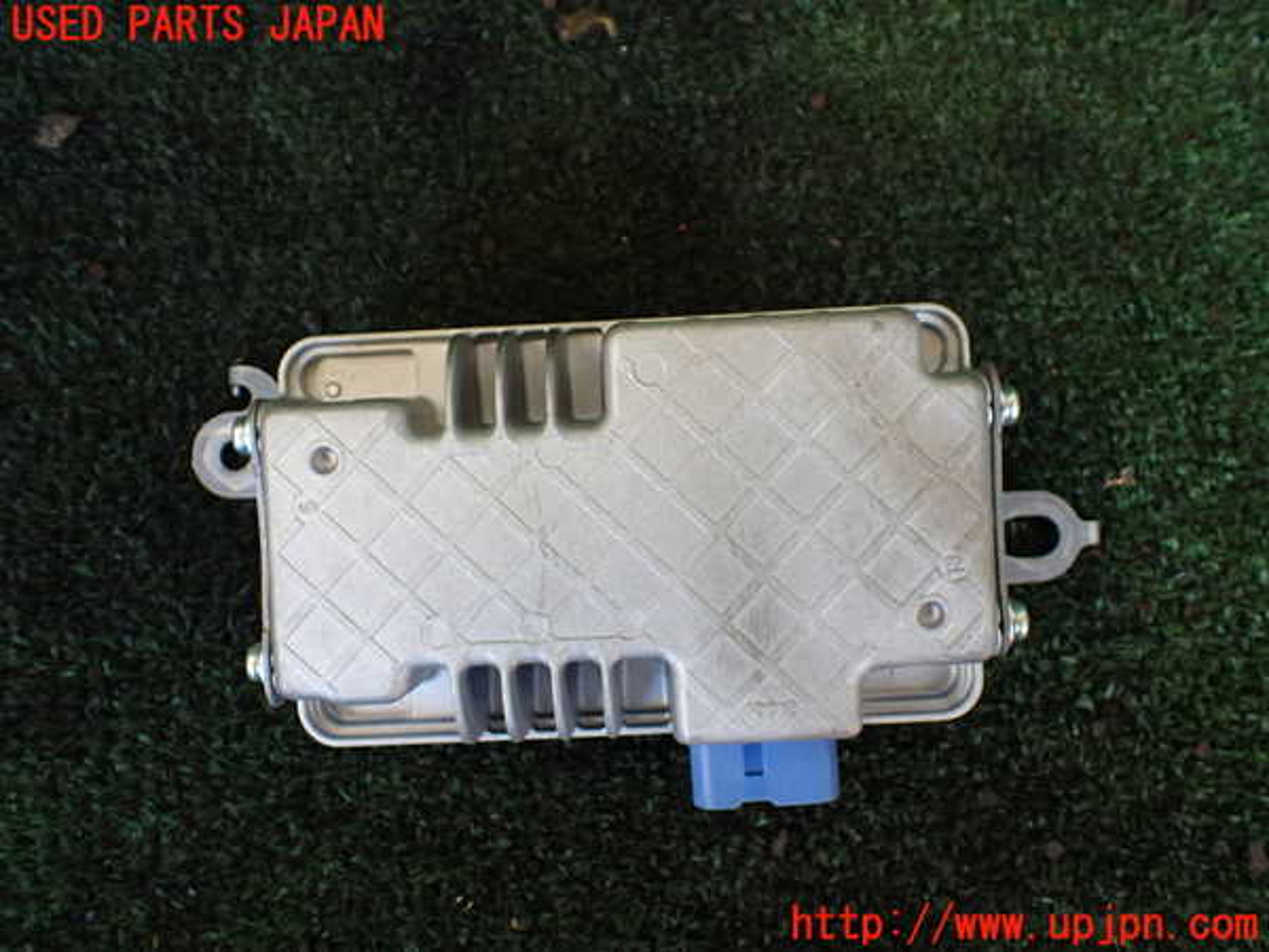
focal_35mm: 30
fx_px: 1100
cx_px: 634
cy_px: 476
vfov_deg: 46.8
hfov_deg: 60.0
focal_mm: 5.4
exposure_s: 1/125
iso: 400
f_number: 2.3
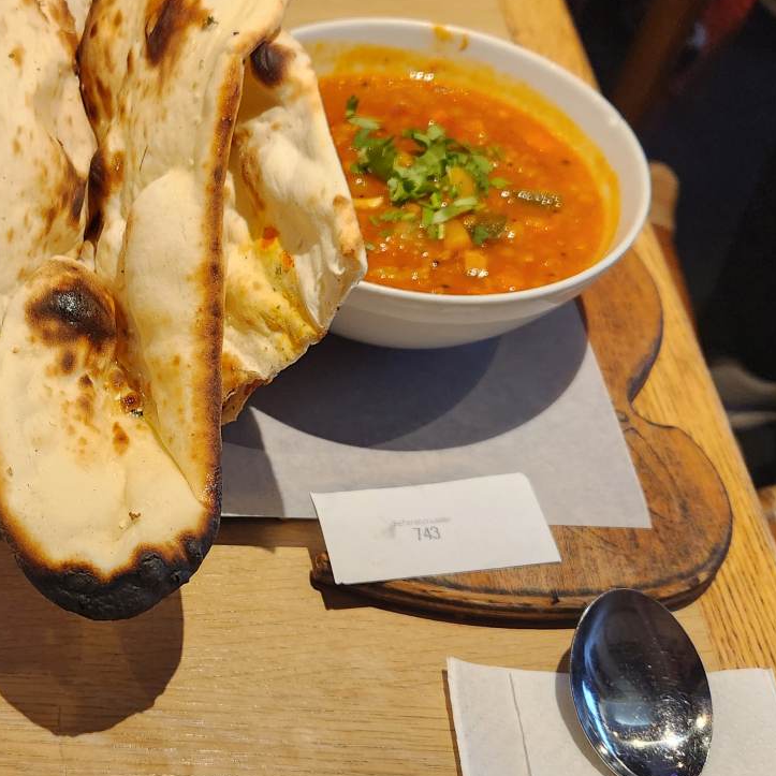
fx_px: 1141
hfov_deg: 35.6
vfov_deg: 37.6
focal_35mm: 45
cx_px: 93
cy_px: 396
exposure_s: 1/100
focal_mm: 5.4
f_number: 1.8
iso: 400
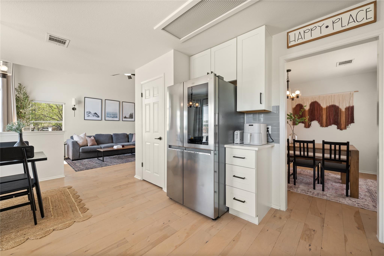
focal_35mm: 14
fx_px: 149
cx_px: 192
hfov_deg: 104.3
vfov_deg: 81.2
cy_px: 128
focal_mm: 14
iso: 250
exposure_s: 1/6
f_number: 8
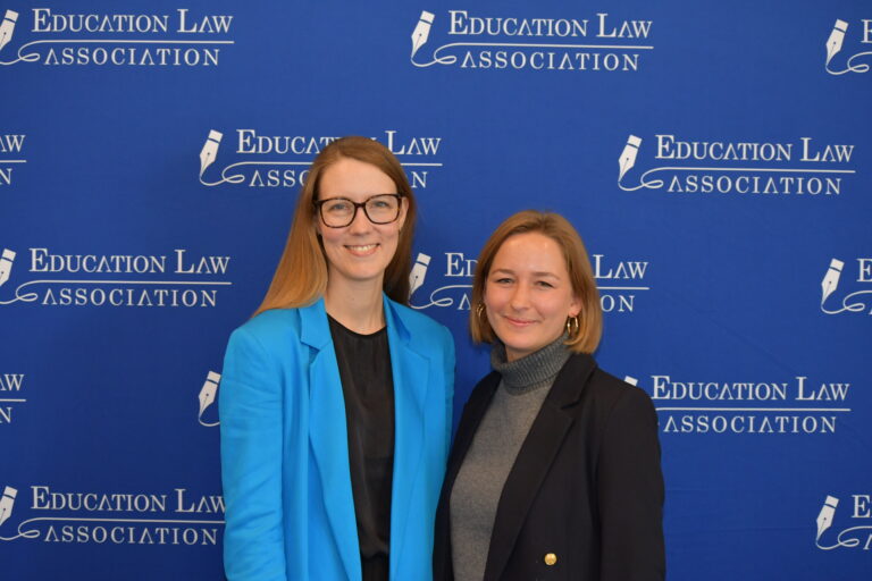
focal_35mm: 82
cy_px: 290
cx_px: 436
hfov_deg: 24.8
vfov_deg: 16.7
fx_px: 1986
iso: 1400
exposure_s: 1/60
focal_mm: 55
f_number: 4
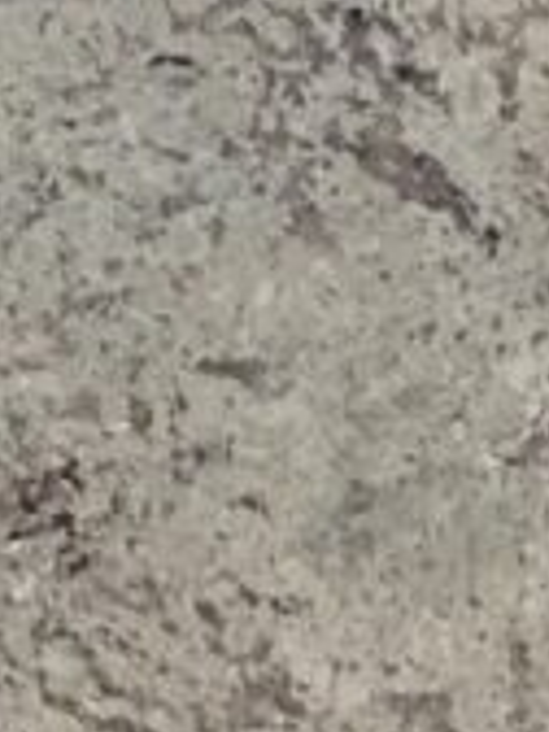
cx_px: -540
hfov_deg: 7.7
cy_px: -96
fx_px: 3933
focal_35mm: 186
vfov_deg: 10.5
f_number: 2.2
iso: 40
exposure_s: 1/30
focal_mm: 4.15
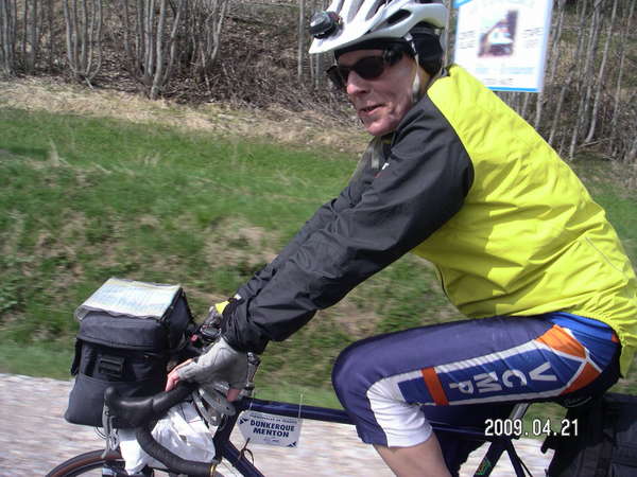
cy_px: 238
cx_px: 318
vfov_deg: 37.7
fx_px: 699
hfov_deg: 49.0
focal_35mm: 38
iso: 50
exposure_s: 1/125
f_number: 6.6
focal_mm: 6
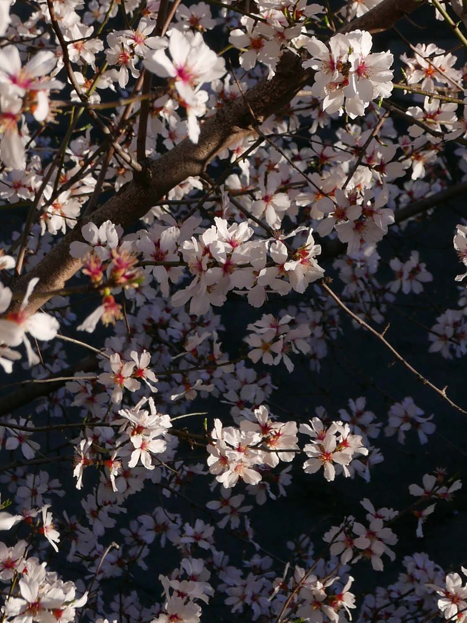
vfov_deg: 13.4
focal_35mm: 144
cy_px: -88
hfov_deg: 10.3
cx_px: 250
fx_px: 2591
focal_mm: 23.6
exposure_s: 1/500
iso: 200
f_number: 5.6
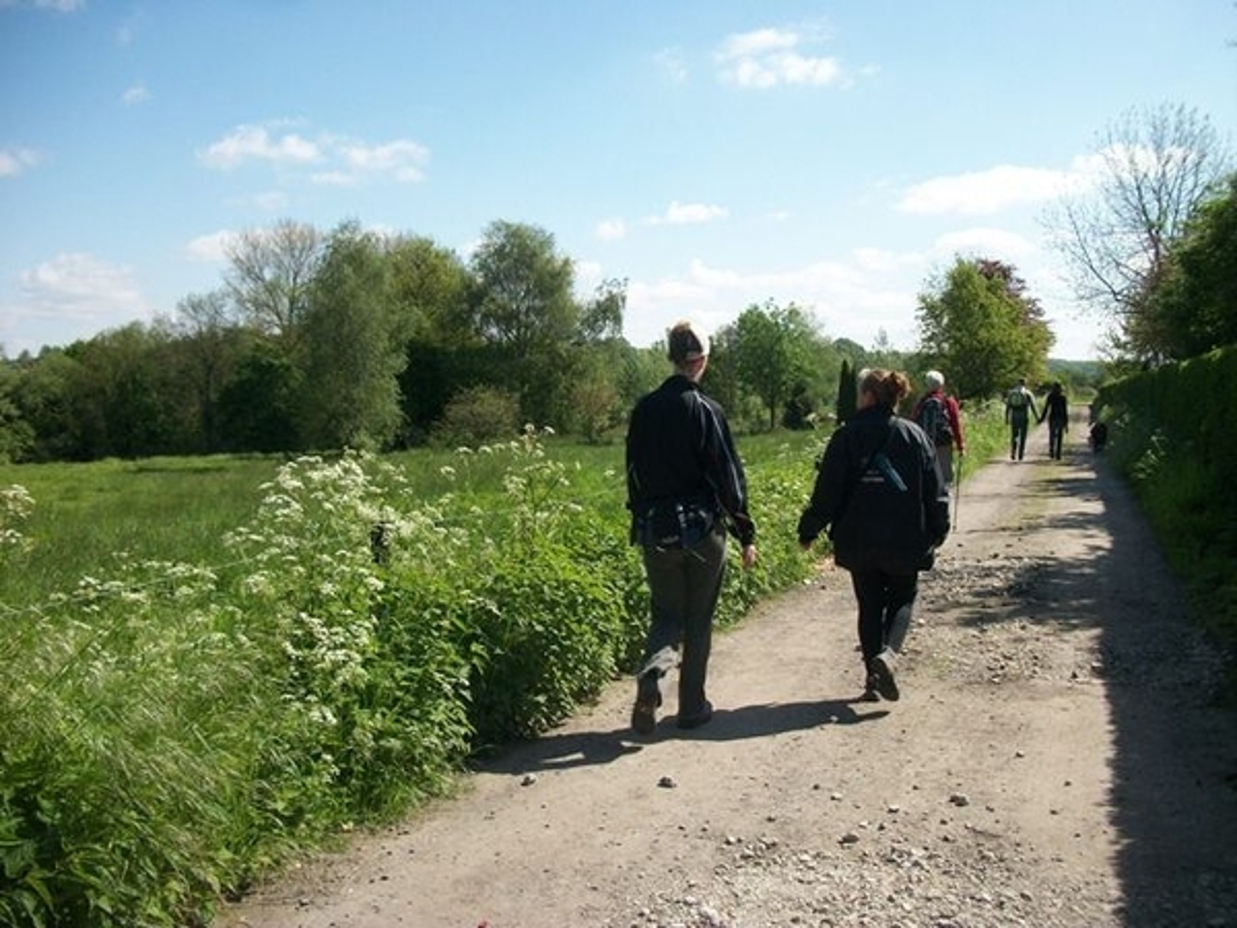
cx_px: 618
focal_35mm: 32
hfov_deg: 56.8
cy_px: 464
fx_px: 1144
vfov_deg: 44.2
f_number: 8.8
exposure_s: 1/160
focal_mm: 5.7
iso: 80
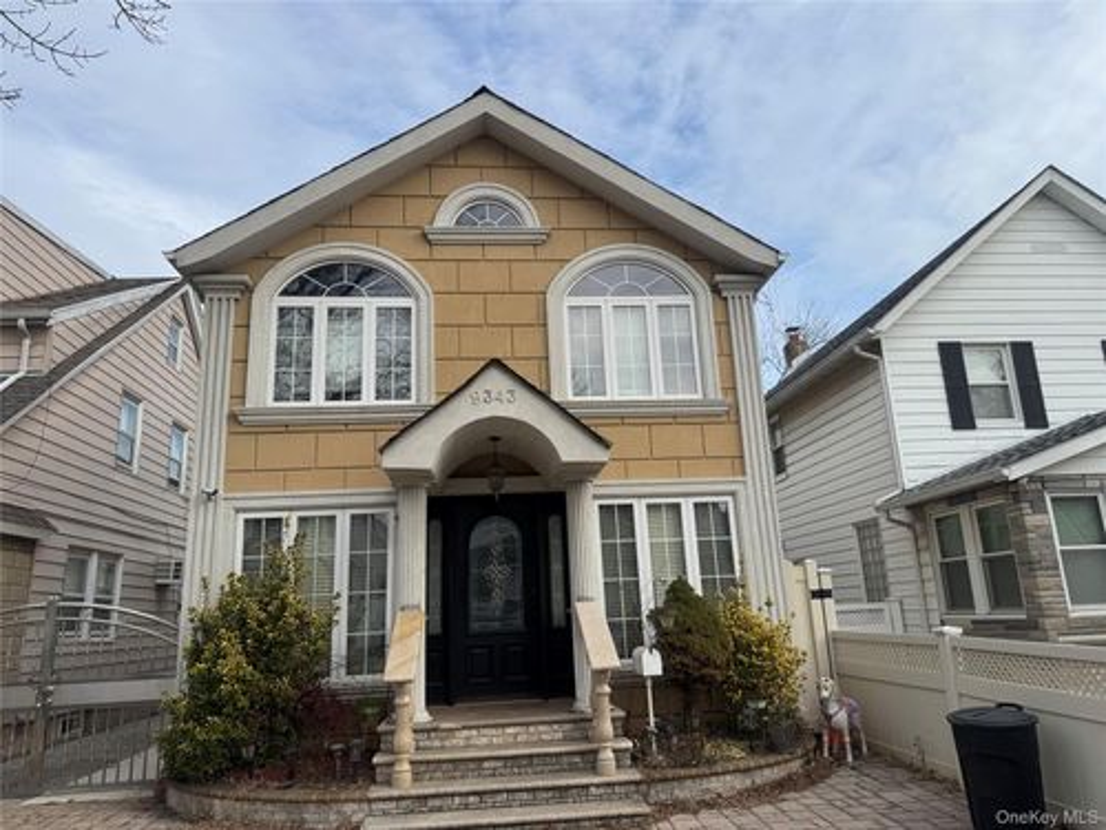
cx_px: 553
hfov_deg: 71.6
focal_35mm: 24
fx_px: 767
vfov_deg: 56.8
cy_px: 415
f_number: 1.78
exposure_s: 1/3597
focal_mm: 6.76
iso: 80
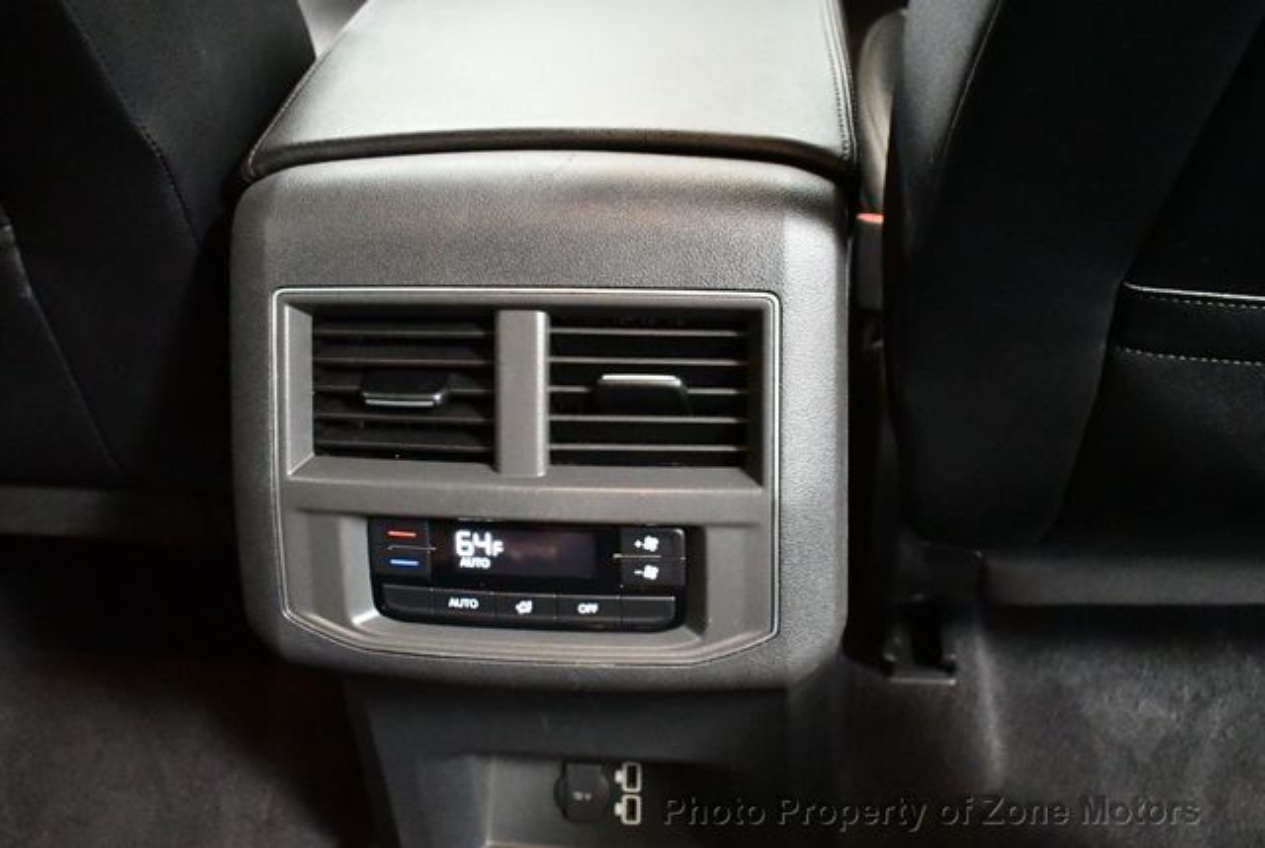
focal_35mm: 36
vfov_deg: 37.0
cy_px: 424
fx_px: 1267
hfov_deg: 53.1
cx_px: 632
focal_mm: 18
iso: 11400
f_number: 3.5
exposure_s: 1/60
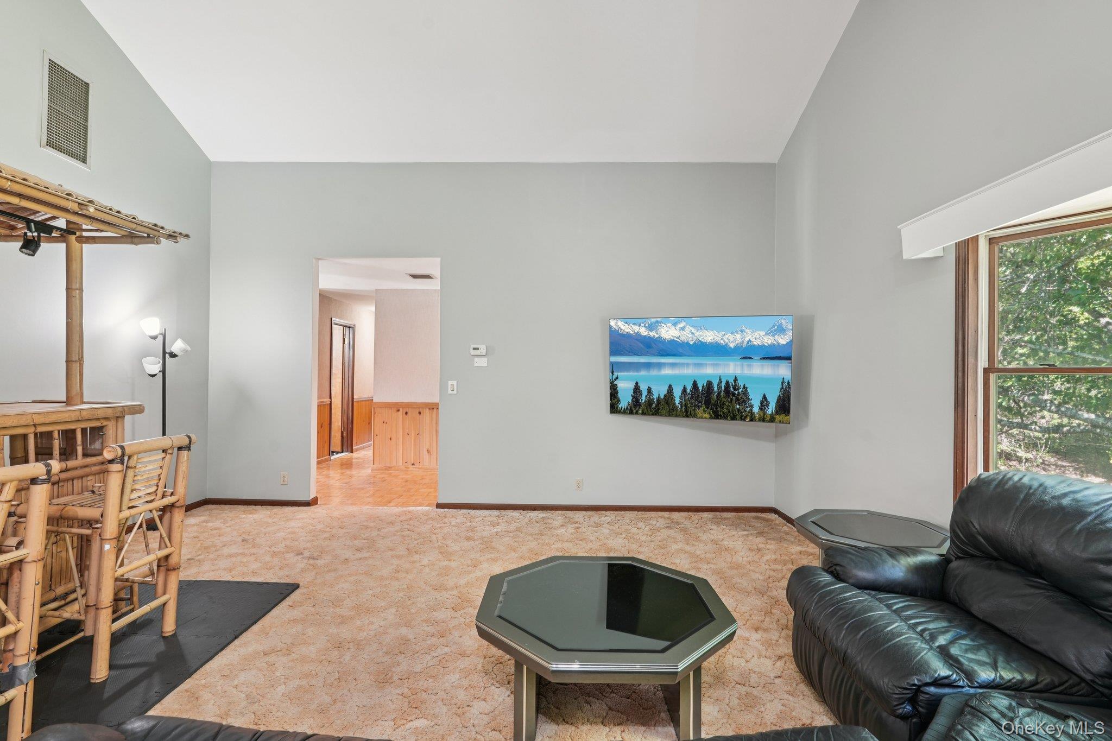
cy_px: 370
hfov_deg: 96.7
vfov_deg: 73.7
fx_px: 494
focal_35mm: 16
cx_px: 556
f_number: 8
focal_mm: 16
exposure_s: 1/2.5
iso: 400
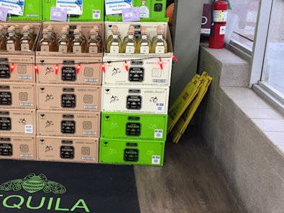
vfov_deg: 30.8
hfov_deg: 39.1
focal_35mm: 47
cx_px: 64
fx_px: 385
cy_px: 95
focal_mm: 4.15
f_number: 2.2
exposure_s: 1/30
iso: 50
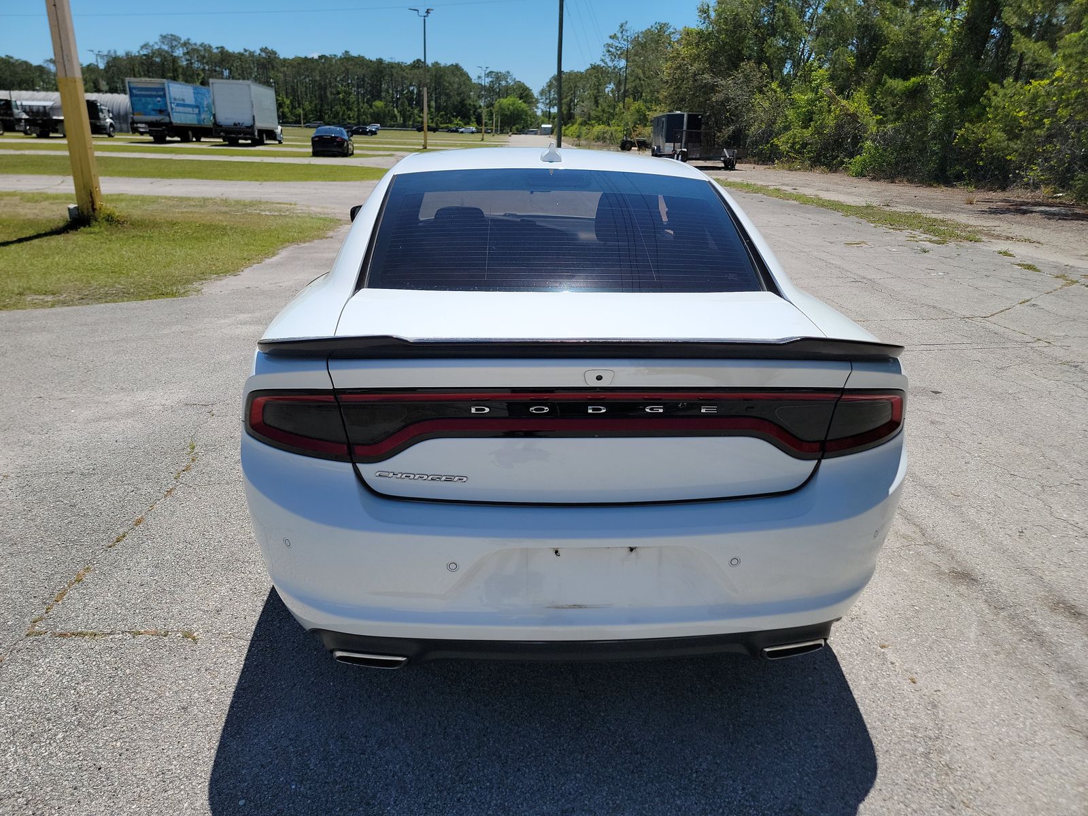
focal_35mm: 24
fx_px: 754
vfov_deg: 56.8
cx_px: 544
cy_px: 408
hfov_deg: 71.6
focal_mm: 6.7
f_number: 1.8
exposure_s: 1/1346
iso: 50
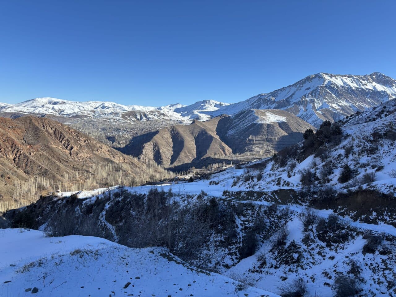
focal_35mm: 26
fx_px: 297
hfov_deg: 67.3
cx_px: 198
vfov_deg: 53.1
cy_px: 148
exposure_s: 1/2571
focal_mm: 5.96
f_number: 1.6
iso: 50
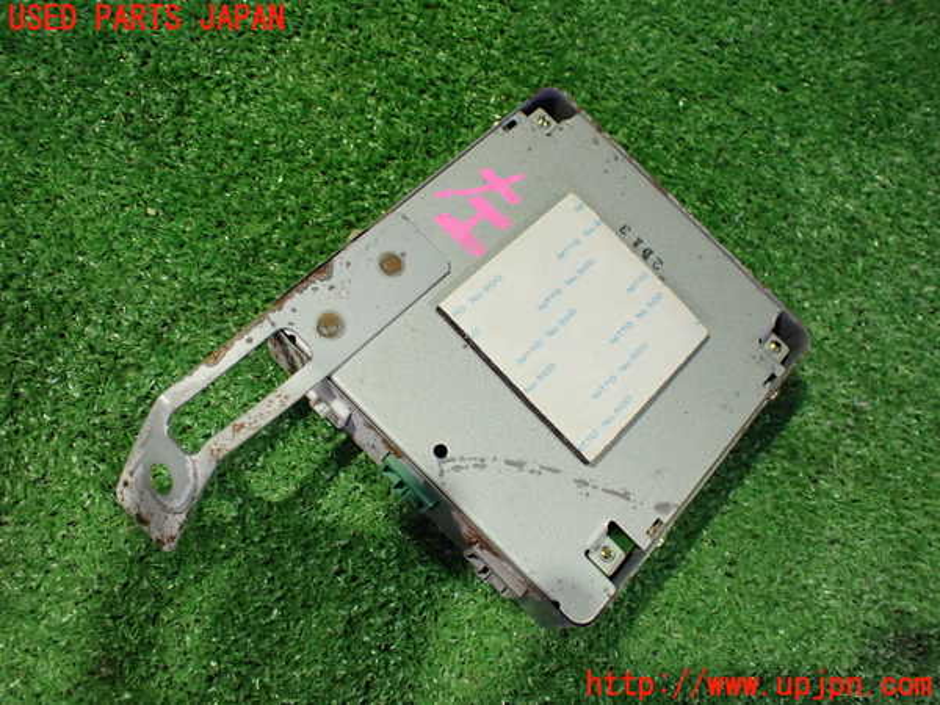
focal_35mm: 30
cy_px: 352
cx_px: 470
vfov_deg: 46.8
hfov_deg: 60.0
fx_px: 815
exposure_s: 1/30
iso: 800
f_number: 2.3
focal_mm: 5.4
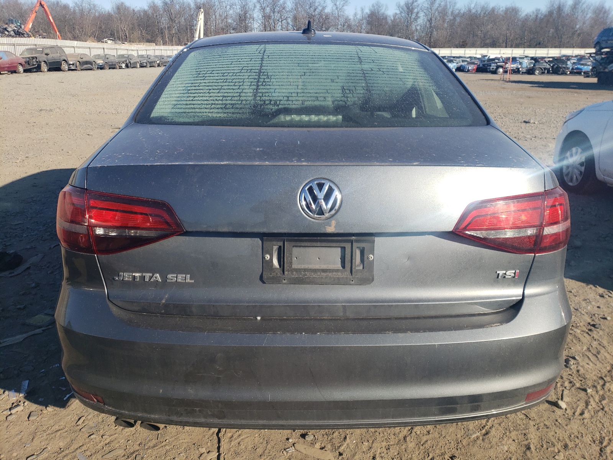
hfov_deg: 67.3
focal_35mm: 26
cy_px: 230
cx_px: 306
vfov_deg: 53.1
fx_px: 460
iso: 50
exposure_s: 1/2500
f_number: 1.5
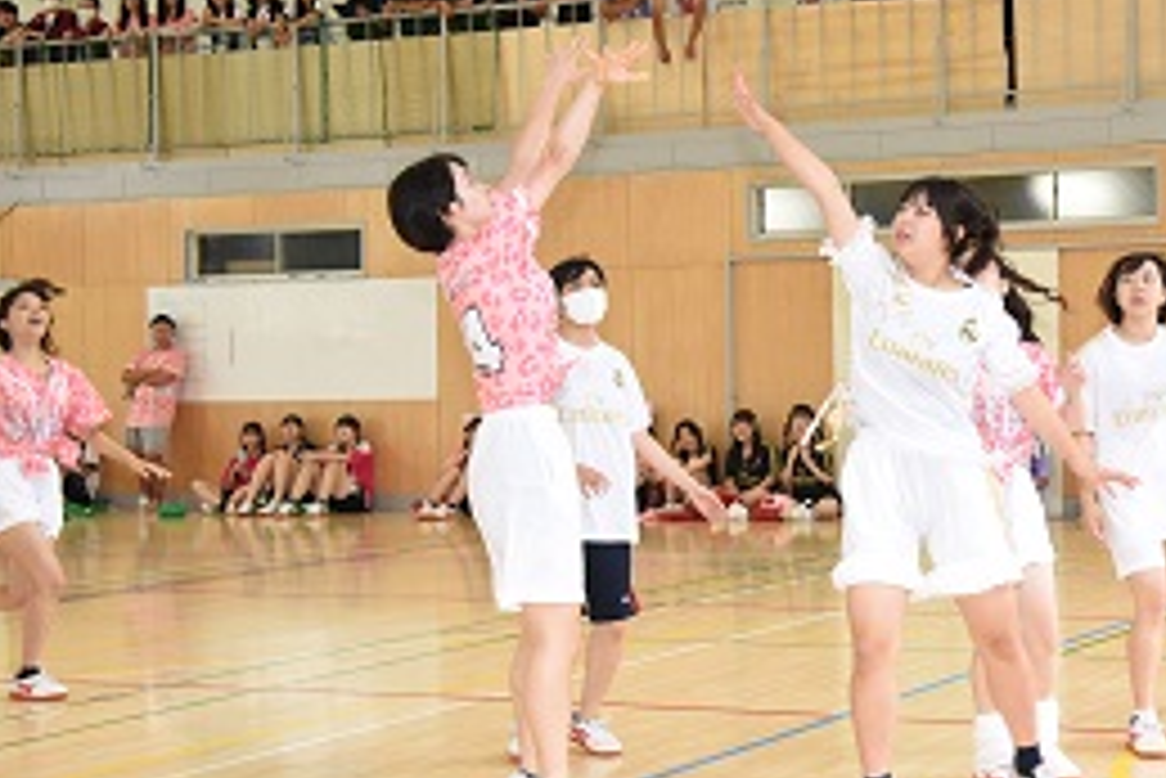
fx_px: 2398
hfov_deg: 26.9
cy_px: 295
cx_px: 896
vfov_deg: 18.4
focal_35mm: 74
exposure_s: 1/250
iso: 3200
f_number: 5
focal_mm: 48
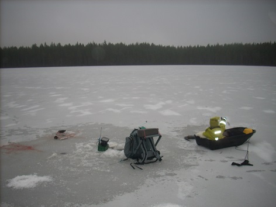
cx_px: 138
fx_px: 295
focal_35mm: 37
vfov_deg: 38.7
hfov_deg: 50.1
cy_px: 104
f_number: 2.8
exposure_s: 1/30
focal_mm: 6.2
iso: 64
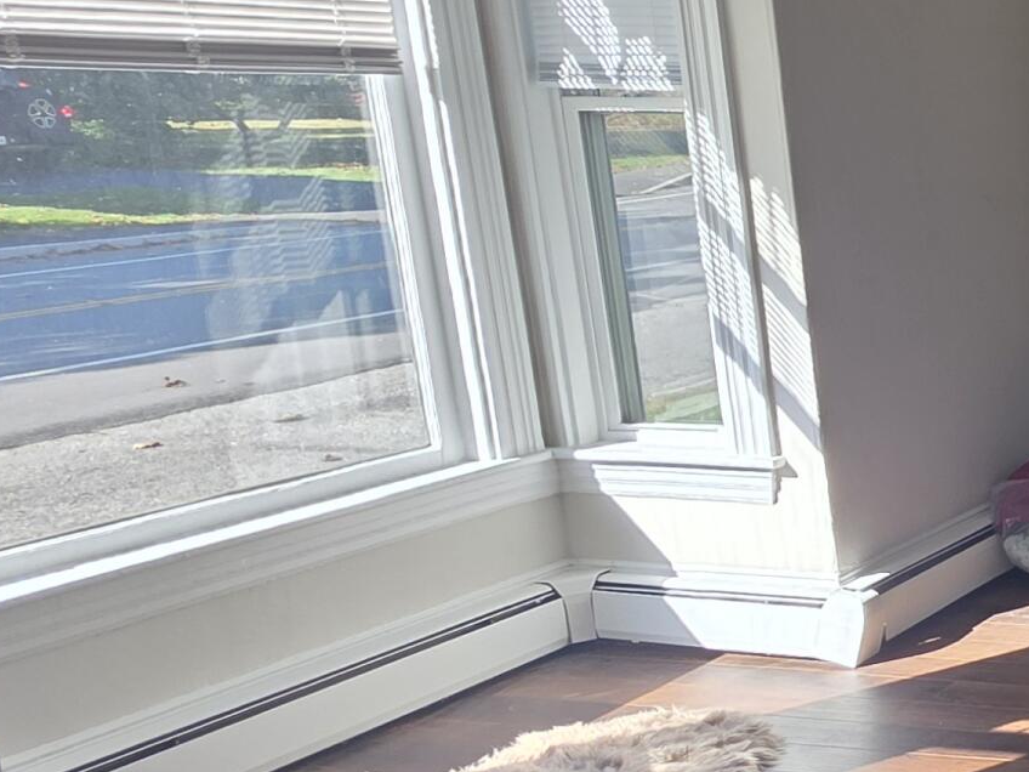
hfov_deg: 26.2
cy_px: 373
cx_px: 1632
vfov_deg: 31.5
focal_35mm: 46
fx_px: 1367
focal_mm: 2.2
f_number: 1.9
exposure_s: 1/120
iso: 25
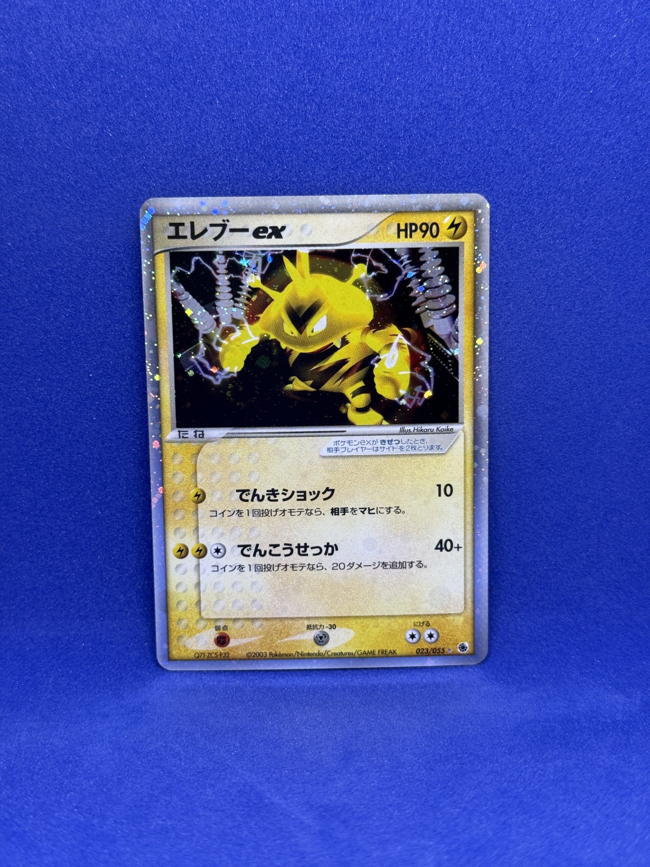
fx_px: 1202
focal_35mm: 48
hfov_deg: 30.3
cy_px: 434
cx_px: 325
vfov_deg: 39.7
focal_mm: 6.76
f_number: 1.78
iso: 80
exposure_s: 1/104
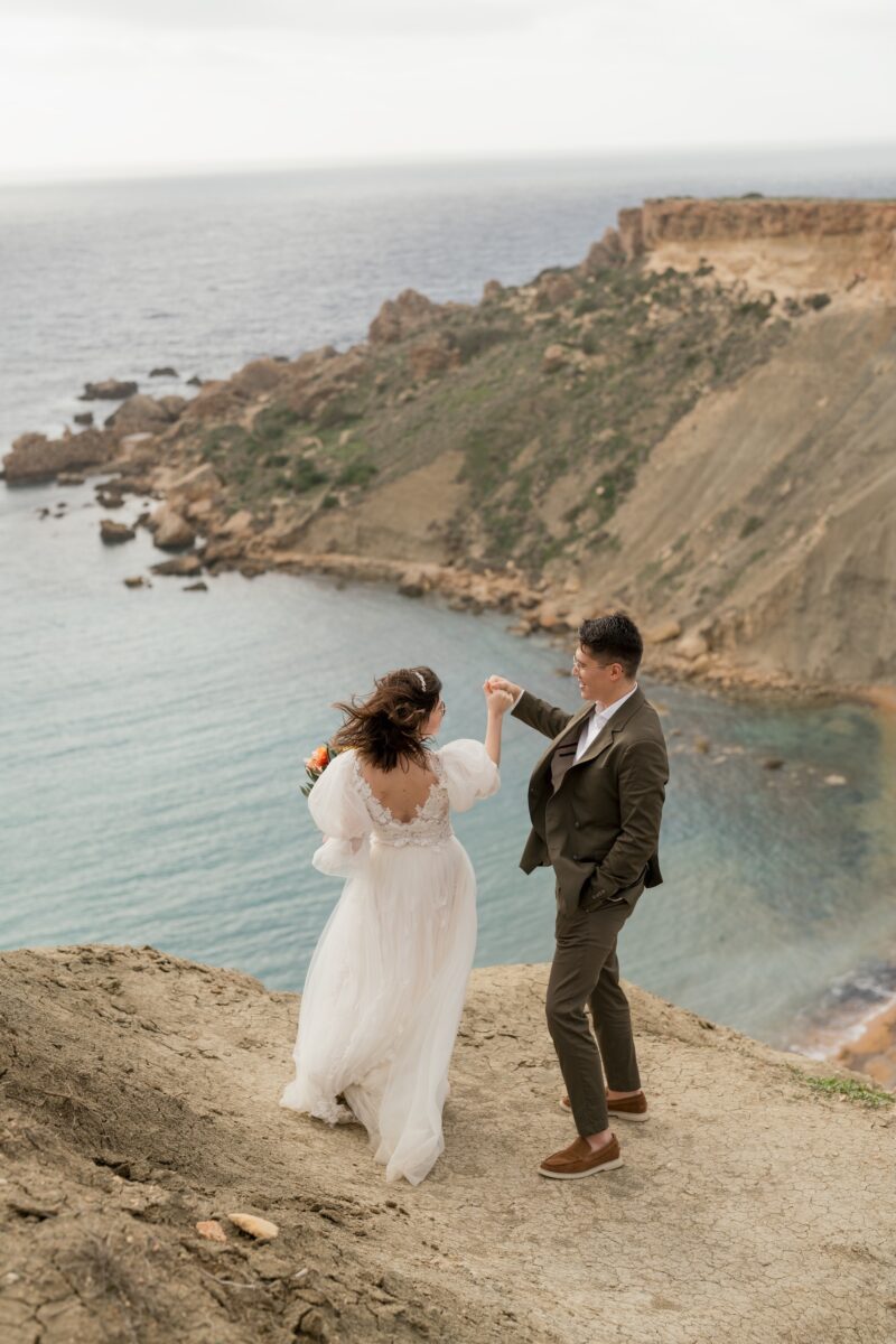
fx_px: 1867
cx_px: 448
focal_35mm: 50
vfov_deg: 39.6
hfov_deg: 27.0
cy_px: 672
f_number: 2.5
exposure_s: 1/1000
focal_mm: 50
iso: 100
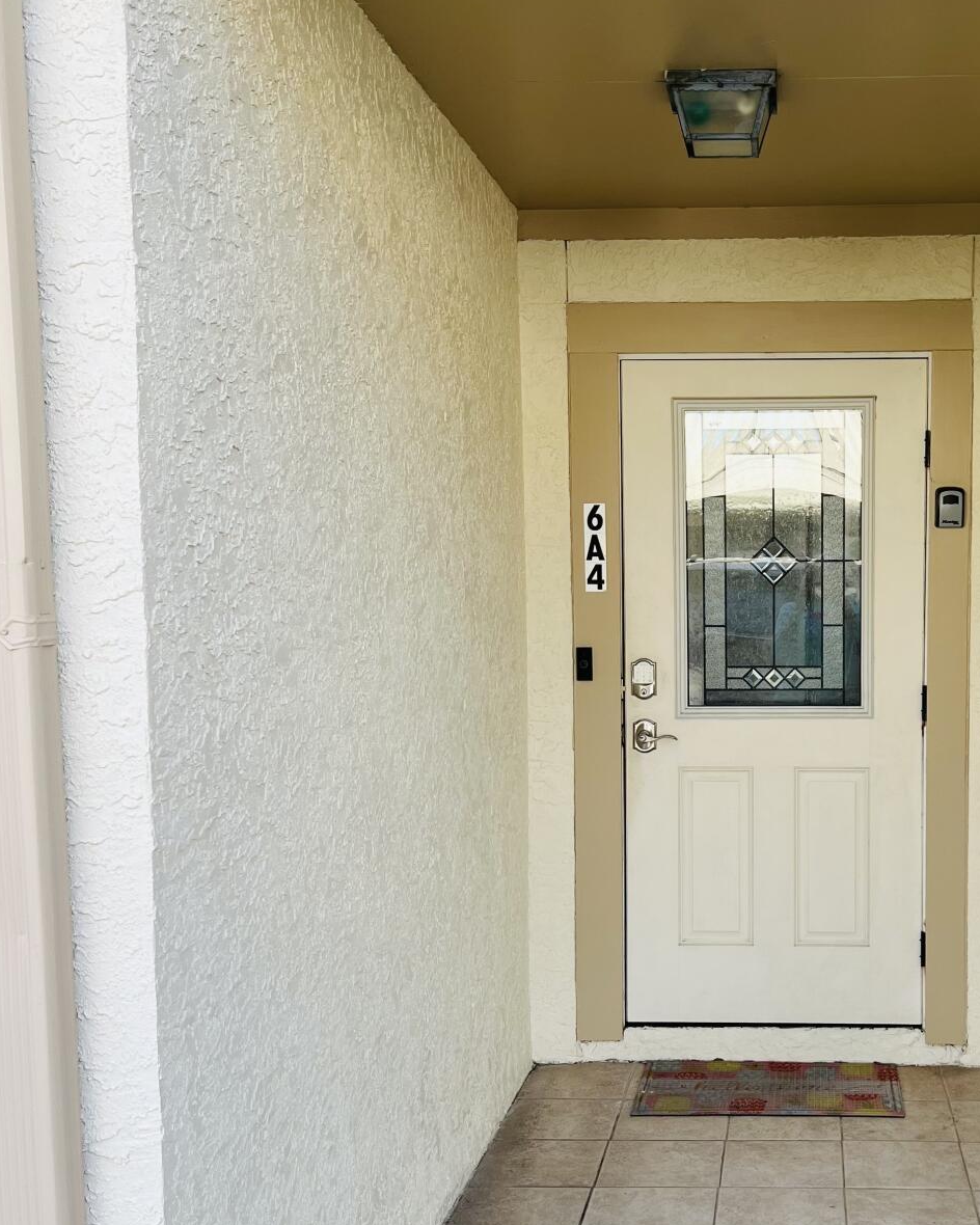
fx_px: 1559
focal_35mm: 43
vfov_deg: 42.8
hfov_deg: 34.1
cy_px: 698
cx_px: 751
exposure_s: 1/808
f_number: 1.5
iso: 50
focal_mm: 5.7
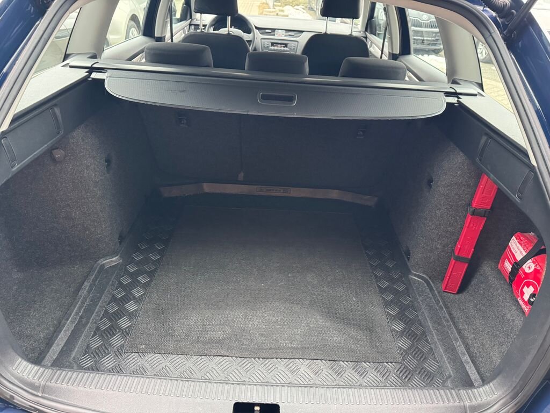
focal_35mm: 24
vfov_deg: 56.8
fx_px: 381
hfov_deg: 71.6
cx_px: 275
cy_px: 206
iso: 800
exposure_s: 1/46
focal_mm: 6.76
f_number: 1.78
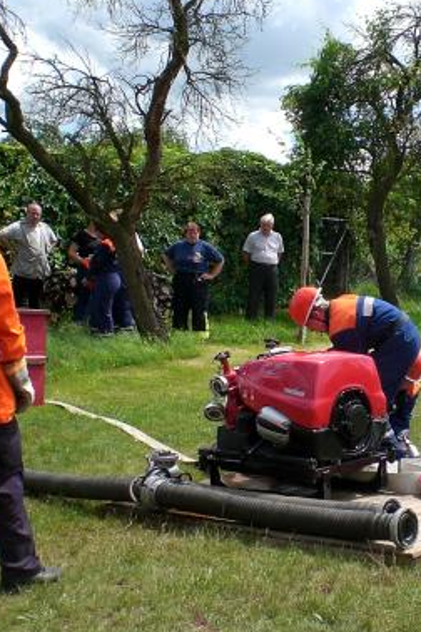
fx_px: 1175
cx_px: 356
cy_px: 353
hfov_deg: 20.0
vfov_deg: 30.1
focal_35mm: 67
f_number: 4.4
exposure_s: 1/320
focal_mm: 6.3
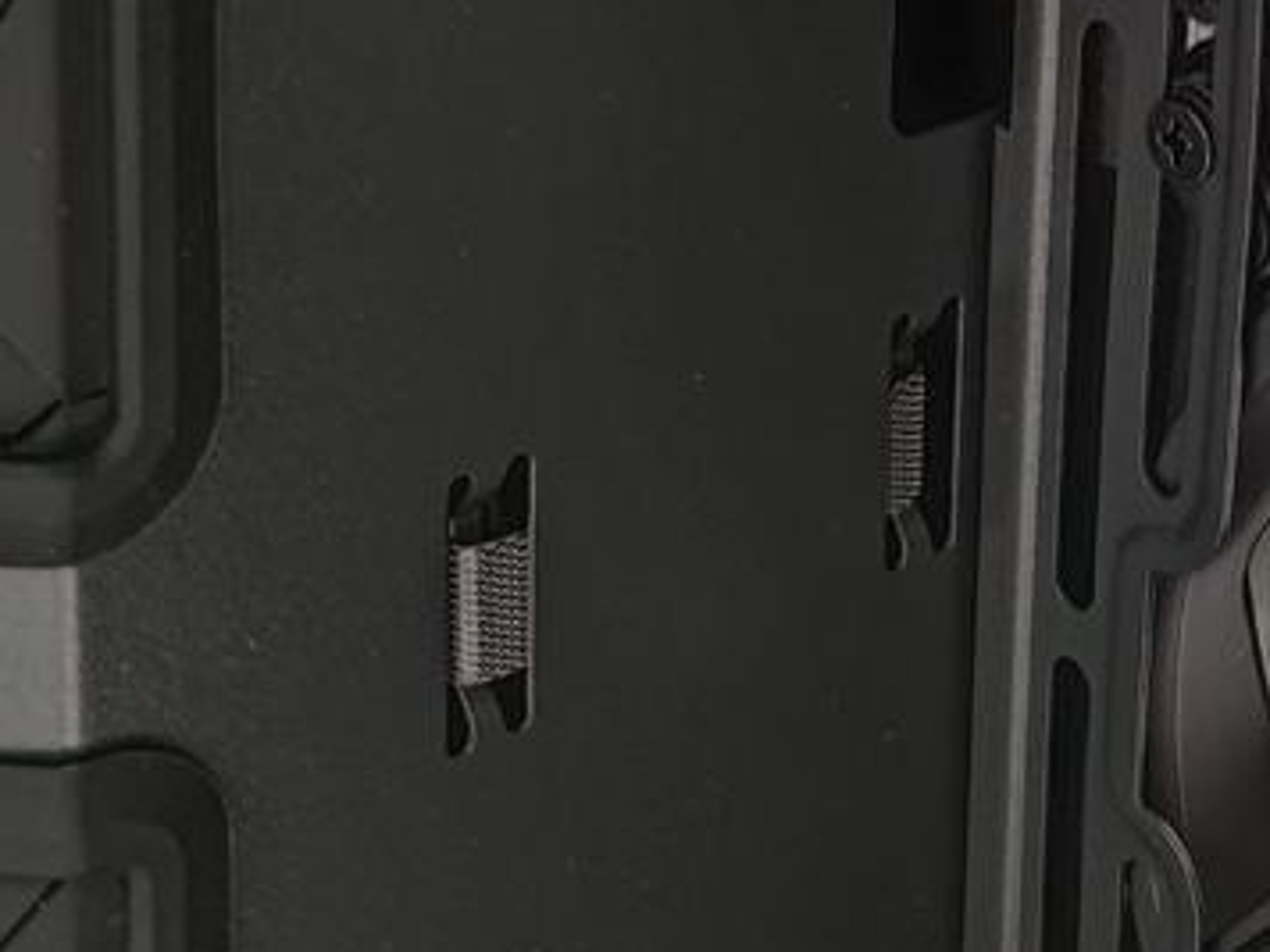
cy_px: -476
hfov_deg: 18.9
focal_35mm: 101
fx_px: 3706
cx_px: 1270
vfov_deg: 13.8
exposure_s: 1/17
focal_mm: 6.78
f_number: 1.85
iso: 782
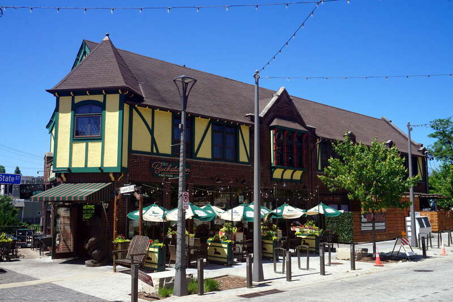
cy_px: 151
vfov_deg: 36.9
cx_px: 226
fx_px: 453
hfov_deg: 53.1
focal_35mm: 36
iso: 100
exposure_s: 1/125
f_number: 11
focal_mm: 24
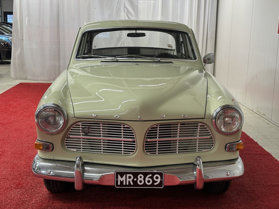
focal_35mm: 48
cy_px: 104
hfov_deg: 39.7
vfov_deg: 30.3
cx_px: 140
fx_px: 387
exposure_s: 1/50
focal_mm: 6.86
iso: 50
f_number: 1.78
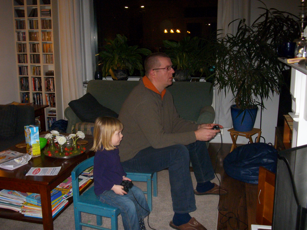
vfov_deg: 34.3
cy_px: 115
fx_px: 372
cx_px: 154
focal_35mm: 42
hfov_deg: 44.8
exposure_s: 1/50.3
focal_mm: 7.1
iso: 320
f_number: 3.2
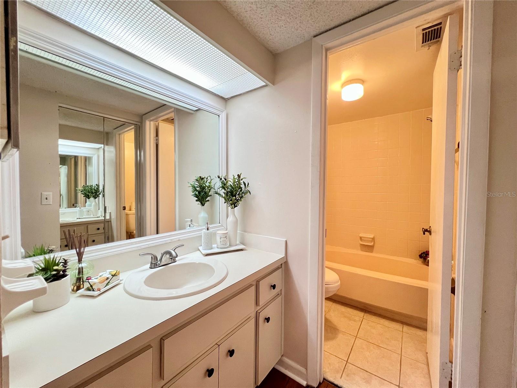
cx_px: 258
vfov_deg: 89.9
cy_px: 194
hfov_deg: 106.2
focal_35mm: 13
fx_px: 194
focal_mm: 1.57
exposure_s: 1/60
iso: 320
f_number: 1.8
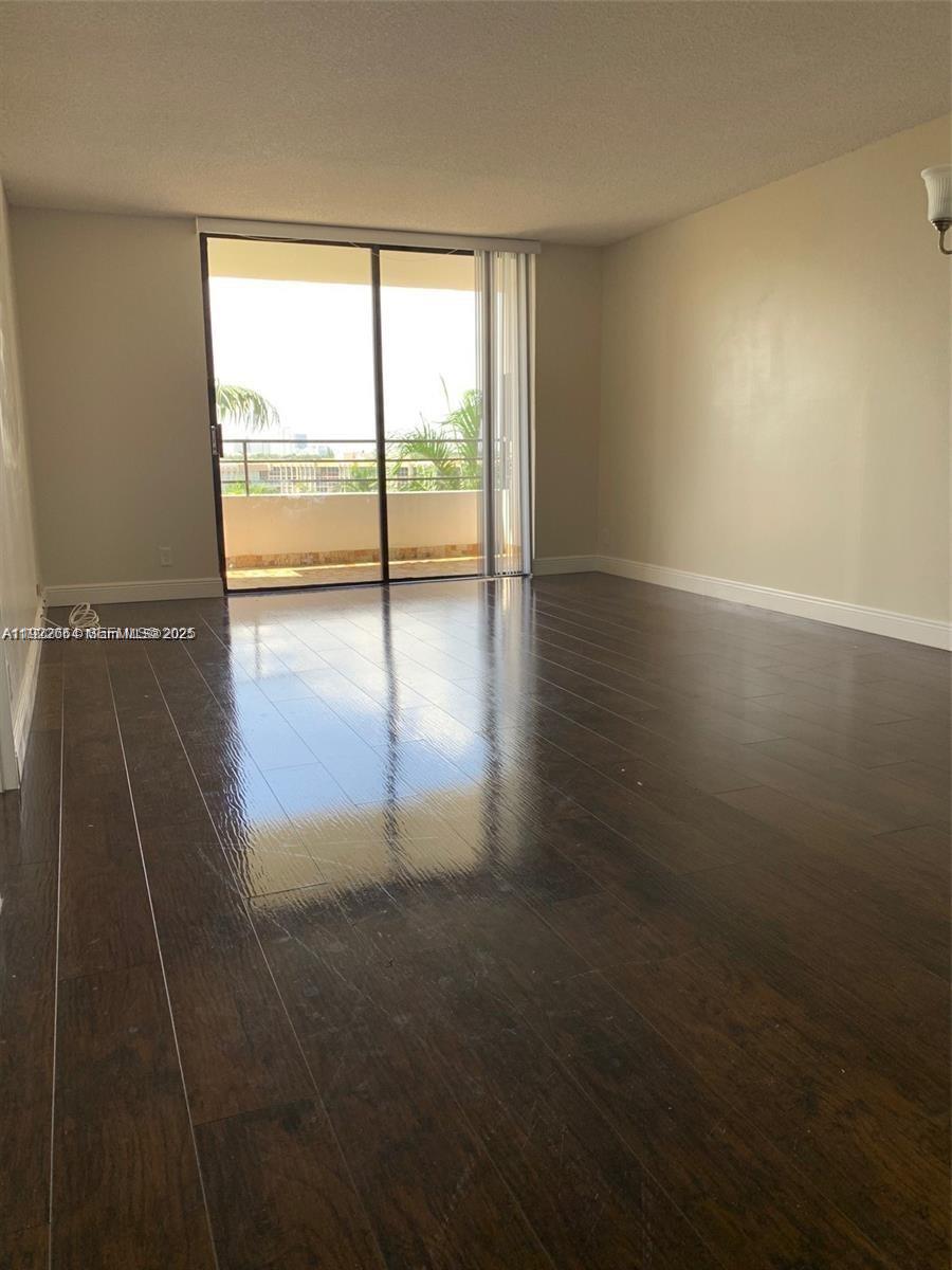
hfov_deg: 53.1
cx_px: 476
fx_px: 953
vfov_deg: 67.3
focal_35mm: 26
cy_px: 635
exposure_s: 1/121
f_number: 1.8
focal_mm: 4.25
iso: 32
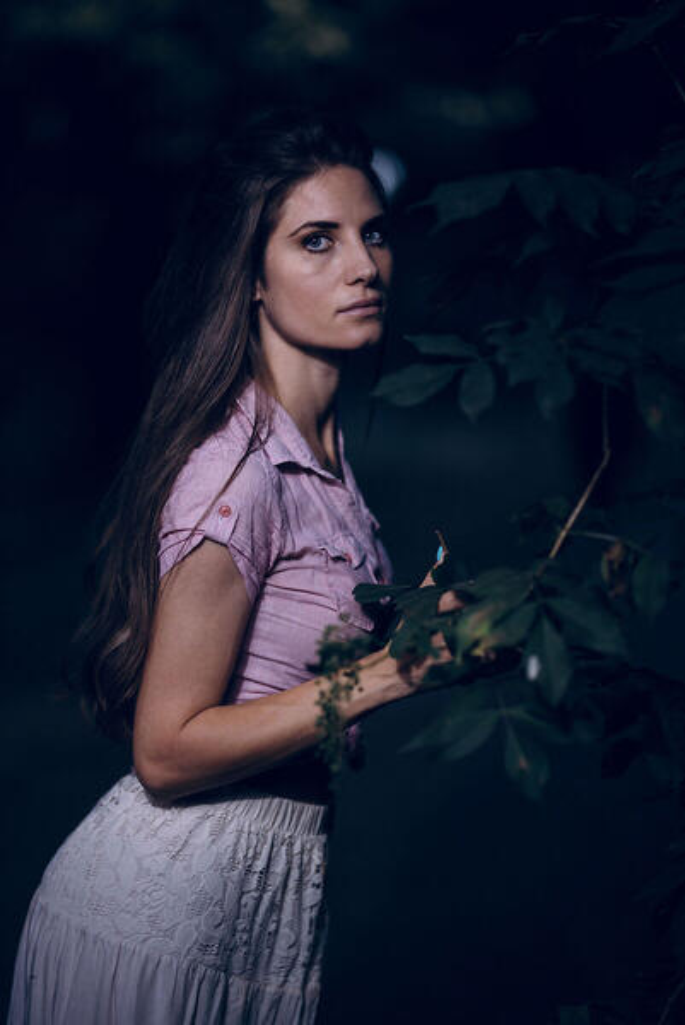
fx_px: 2422
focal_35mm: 85
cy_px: 512
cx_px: 342
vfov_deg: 23.9
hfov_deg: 16.1
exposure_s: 1/1250
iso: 100
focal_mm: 85
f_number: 1.4
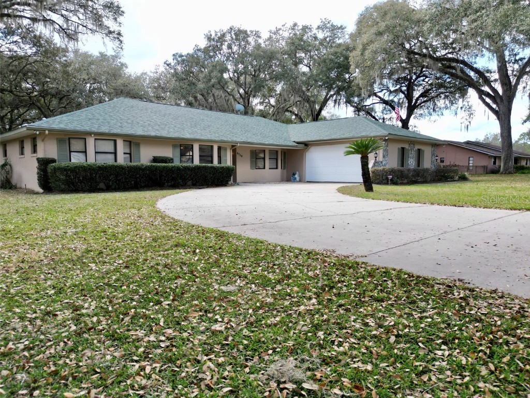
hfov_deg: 71.6
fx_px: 367
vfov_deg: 56.8
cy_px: 199
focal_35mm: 24
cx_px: 265
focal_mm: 6.72
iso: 120
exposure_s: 1/725
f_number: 1.7
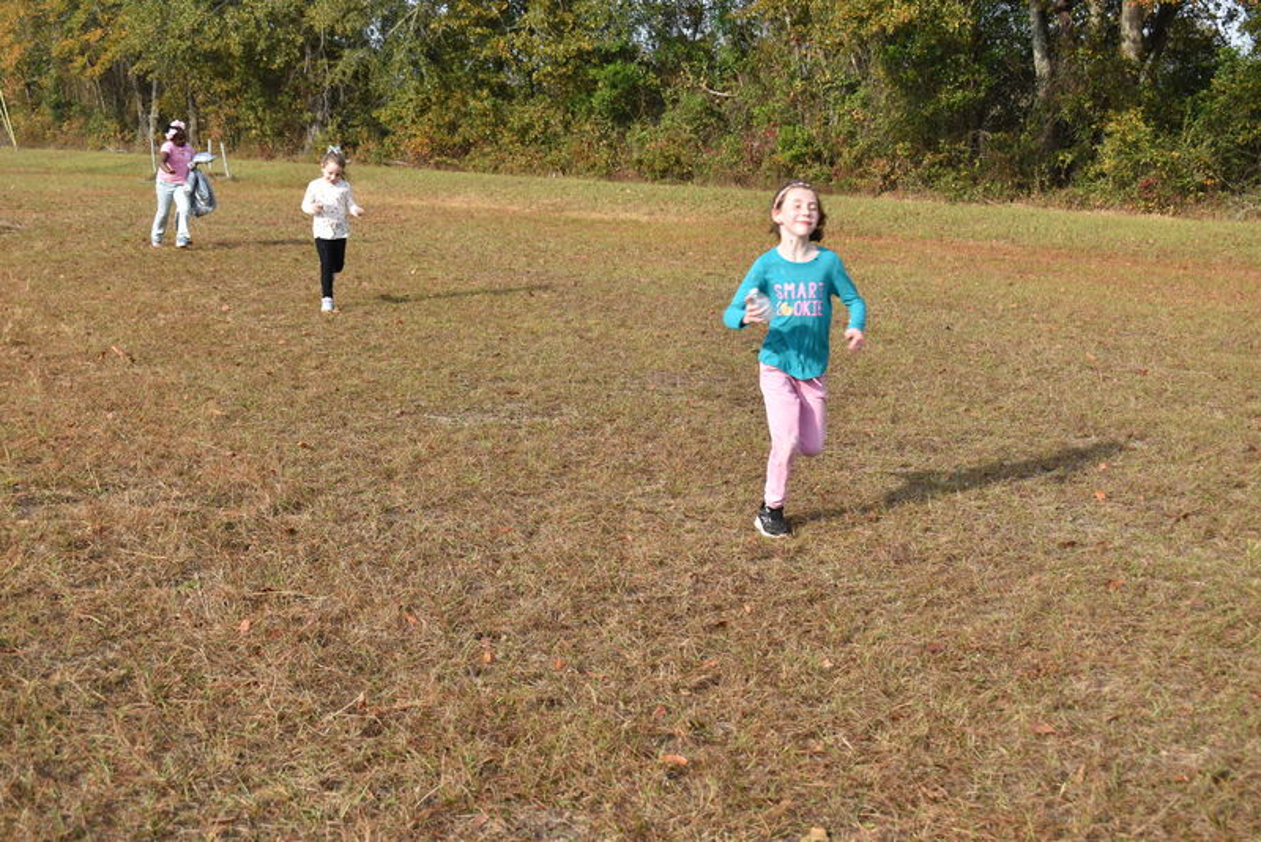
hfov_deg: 41.1
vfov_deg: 28.1
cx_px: 630
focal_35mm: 48
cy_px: 421
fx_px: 1682
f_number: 7.1
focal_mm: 32
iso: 100
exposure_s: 1/250
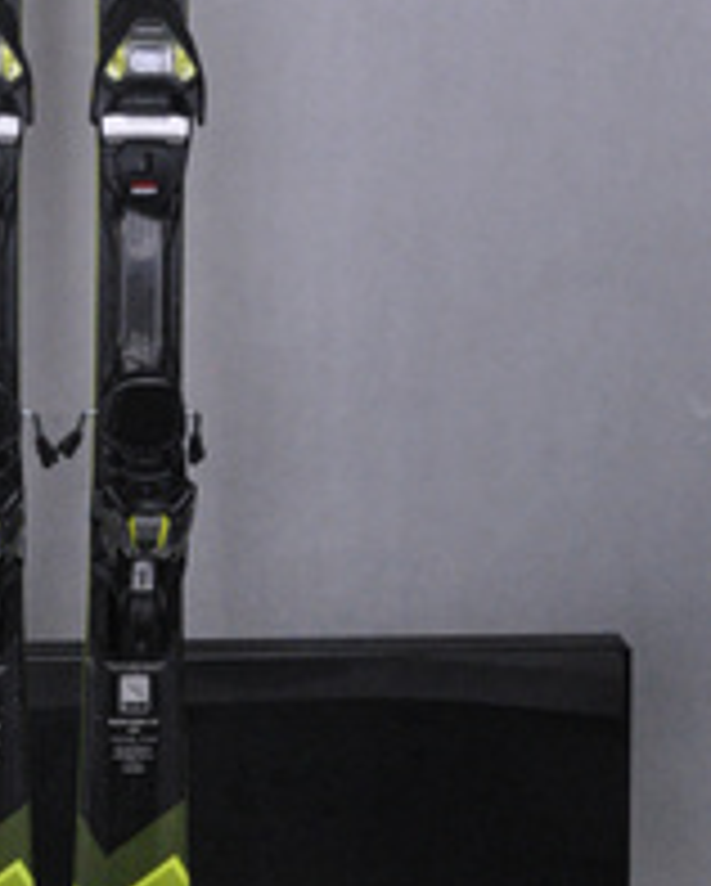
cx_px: 47
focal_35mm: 77
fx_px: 2022
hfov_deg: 19.5
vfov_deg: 24.2
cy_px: 126
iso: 3200
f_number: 9.5
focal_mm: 24
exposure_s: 1/125
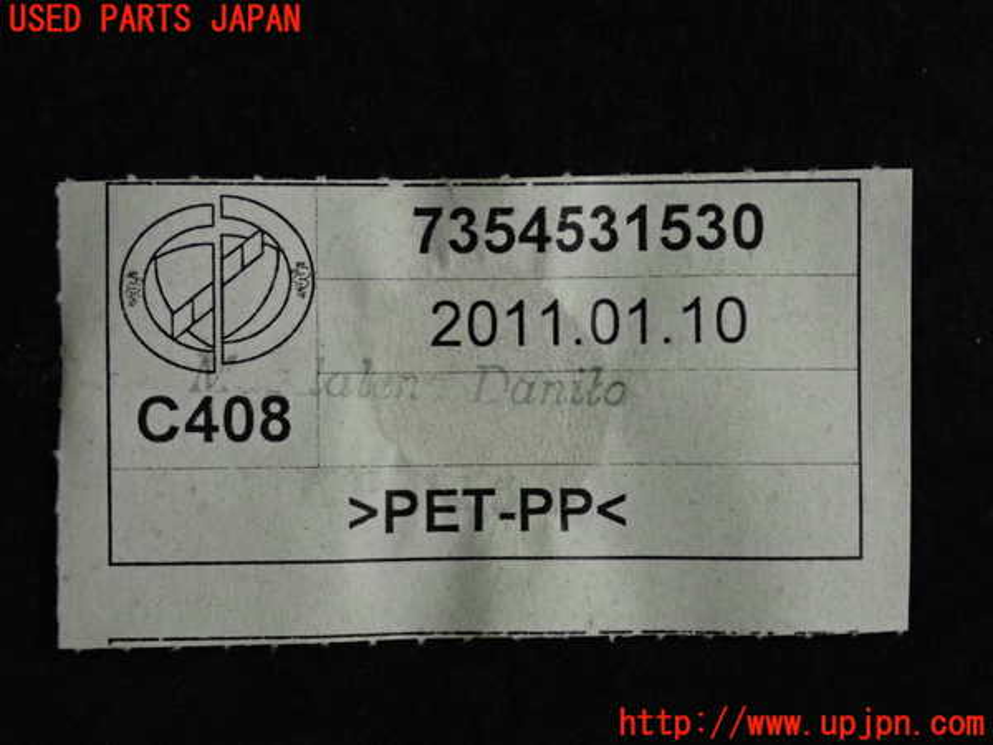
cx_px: 496
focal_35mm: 71
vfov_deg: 20.7
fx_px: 2037
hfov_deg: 27.4
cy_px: 372
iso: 2000
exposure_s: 1/125
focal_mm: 12.73
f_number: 3.9
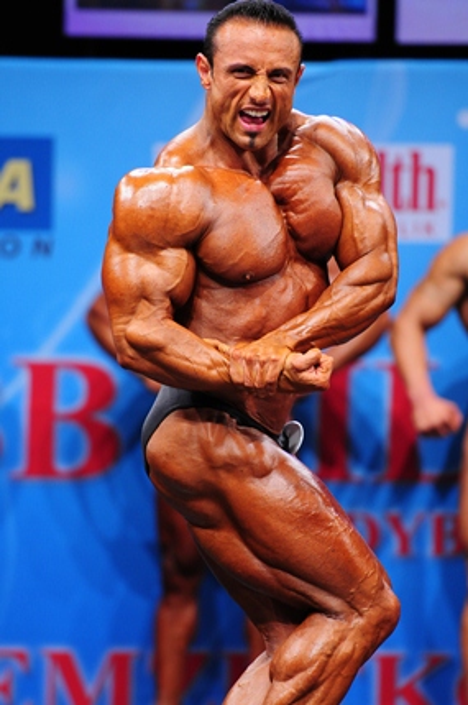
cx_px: 234
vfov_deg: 6.9
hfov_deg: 4.6
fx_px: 5864
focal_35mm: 300
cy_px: 352
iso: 800
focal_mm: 200
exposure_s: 1/250
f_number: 3.2
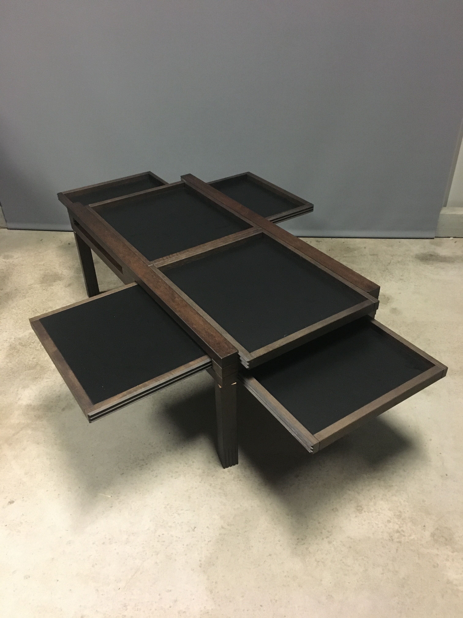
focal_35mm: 29
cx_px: 232
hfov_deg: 48.2
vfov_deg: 61.7
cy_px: 309
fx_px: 517
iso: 320
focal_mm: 4.15
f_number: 2.2
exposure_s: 1/17
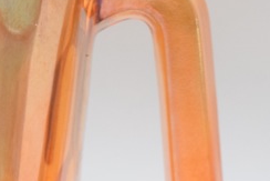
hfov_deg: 6.4
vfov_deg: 4.3
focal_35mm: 320
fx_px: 2401
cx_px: 186
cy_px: 325
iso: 1250
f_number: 5.6
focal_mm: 52
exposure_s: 1/60
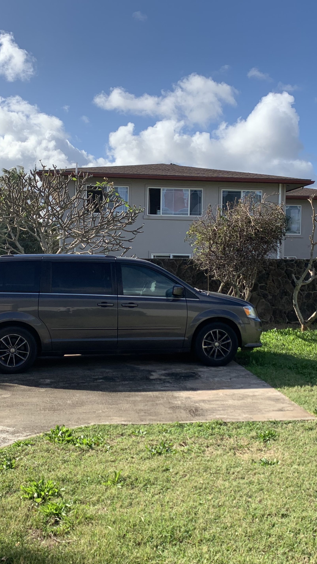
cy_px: 281
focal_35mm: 38
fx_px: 568
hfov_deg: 31.2
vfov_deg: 52.8
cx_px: 155
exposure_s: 1/1953
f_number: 1.8
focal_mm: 4.25
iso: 25
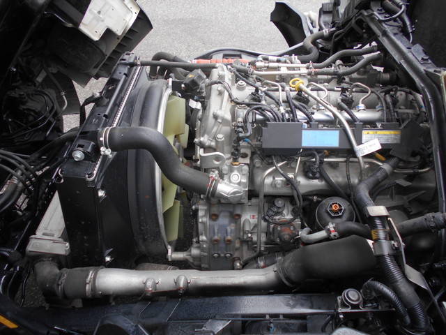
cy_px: 168
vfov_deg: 53.1
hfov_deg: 67.3
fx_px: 335
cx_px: 223
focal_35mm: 26
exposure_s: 1/50
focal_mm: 4.6
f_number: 3.2
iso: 80
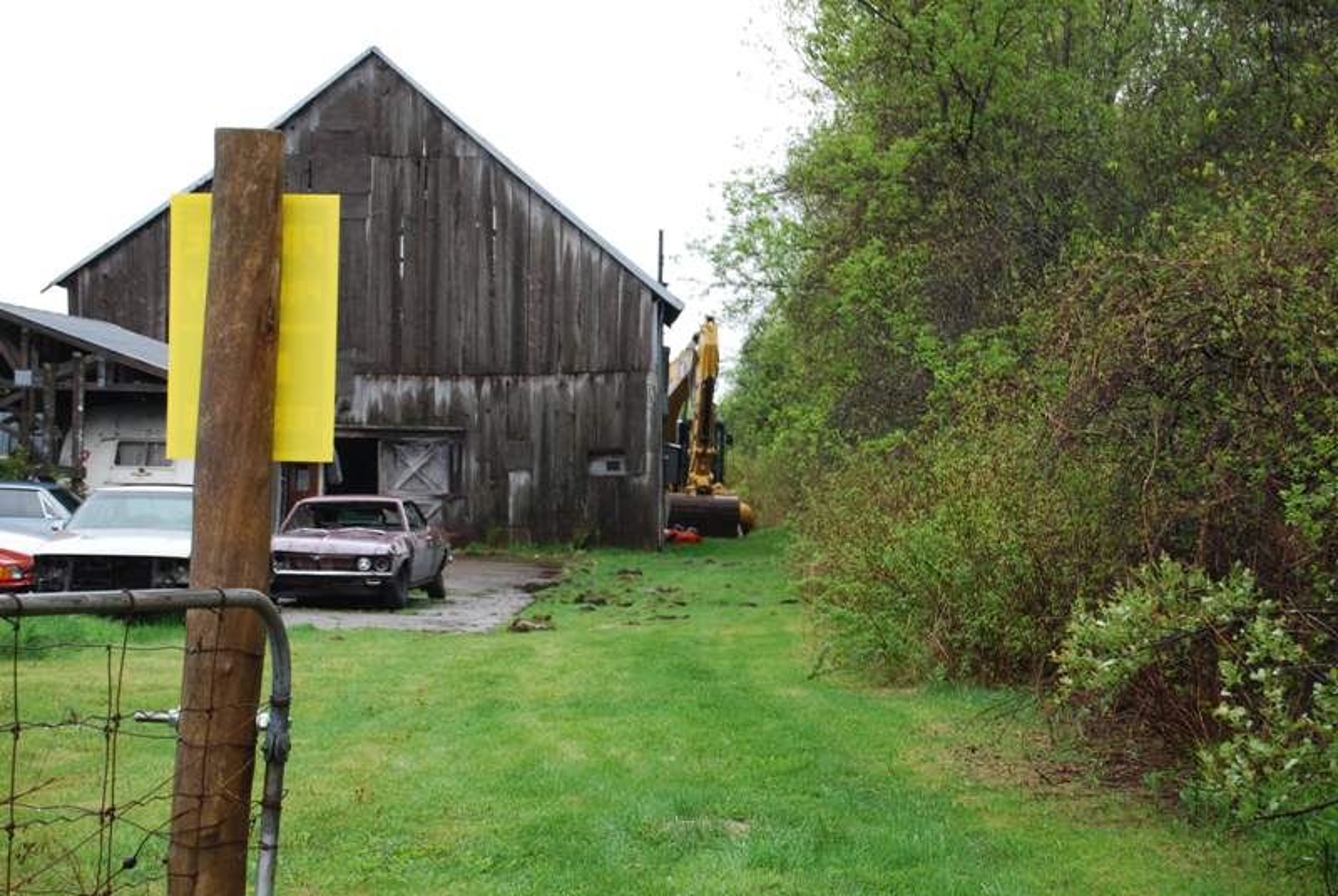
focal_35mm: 82
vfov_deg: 16.6
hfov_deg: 24.6
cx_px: 669
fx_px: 3071
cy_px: 448
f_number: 5.6
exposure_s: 1/60
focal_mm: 55
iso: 200
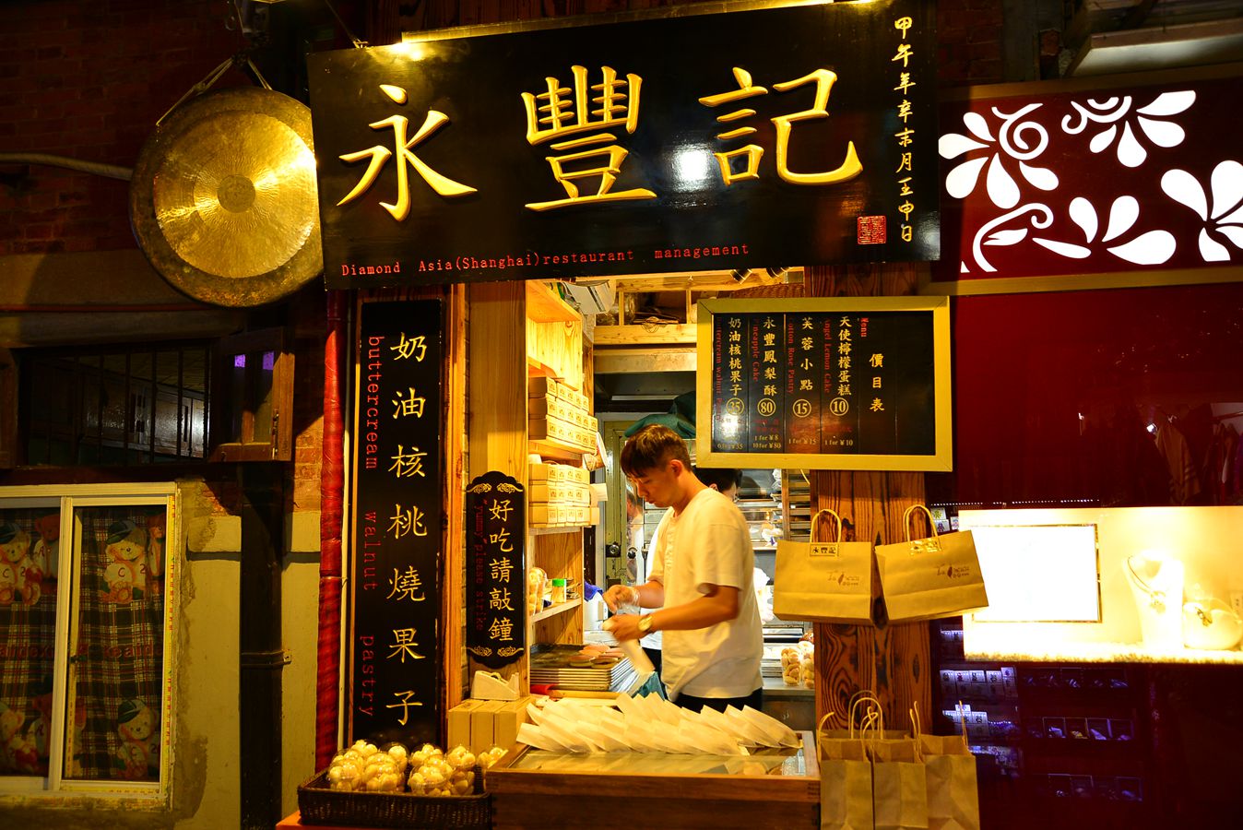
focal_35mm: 28
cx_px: 622
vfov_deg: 46.4
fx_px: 967
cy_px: 415
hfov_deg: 65.5
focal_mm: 28
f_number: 4
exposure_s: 1/20
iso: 800
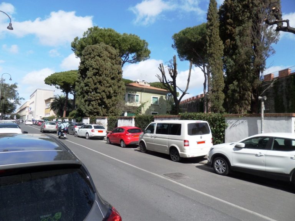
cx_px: 148
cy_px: 110
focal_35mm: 24
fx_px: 205
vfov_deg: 56.8
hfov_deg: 71.6
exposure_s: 1/1000
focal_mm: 4.3
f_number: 3.1
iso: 80
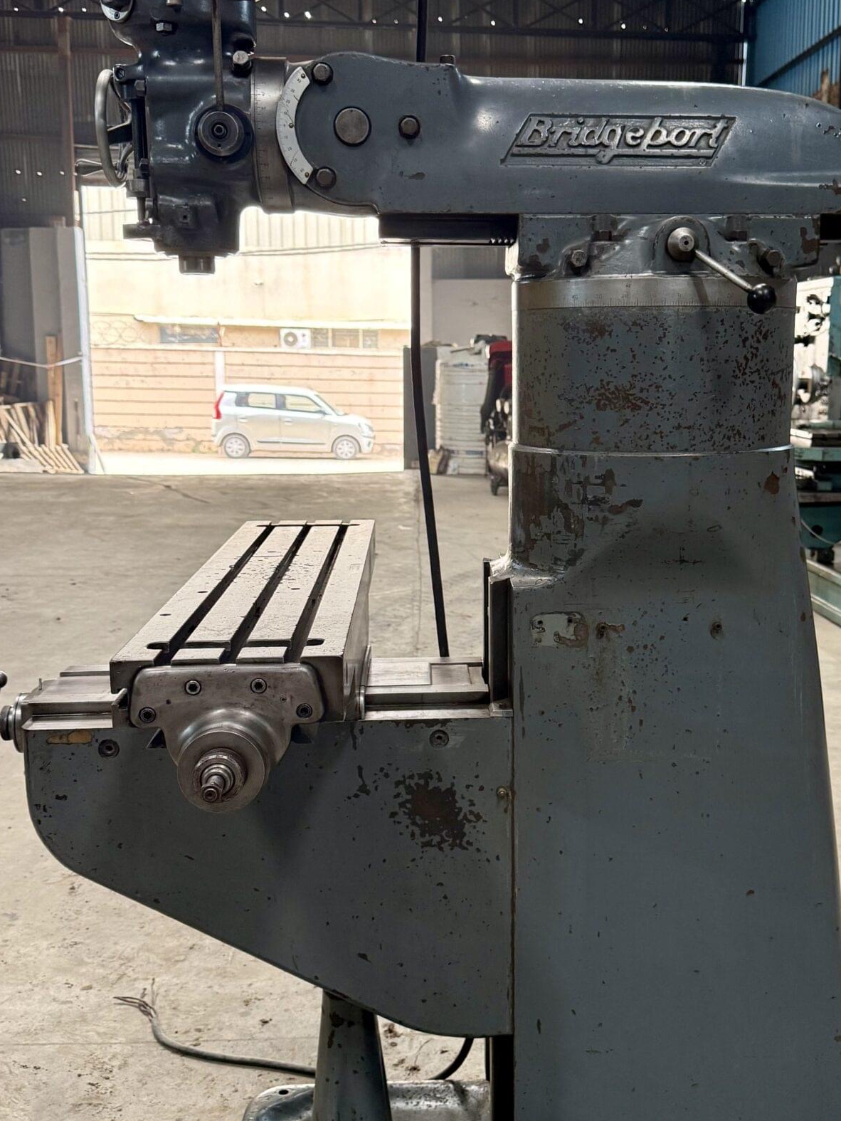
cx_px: 530
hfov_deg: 36.6
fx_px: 1263
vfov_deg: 47.9
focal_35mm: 39
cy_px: 567
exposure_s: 1/100
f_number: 1.78
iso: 250
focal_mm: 6.76
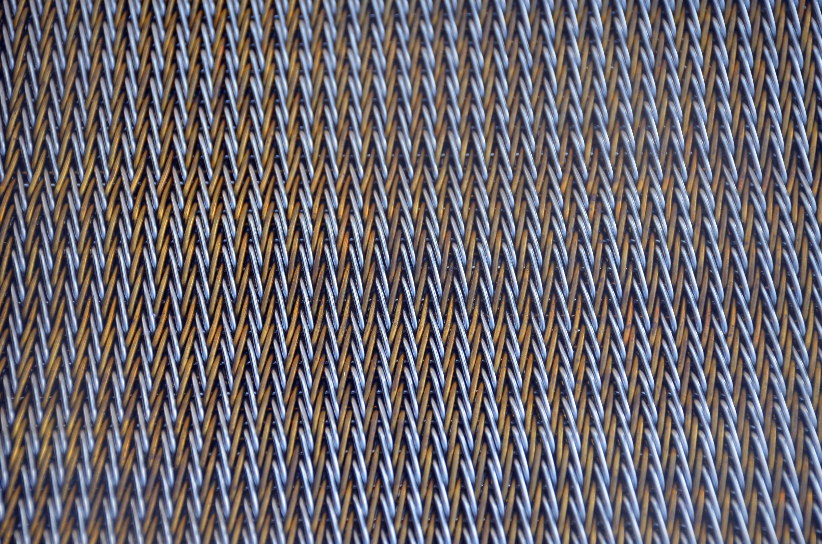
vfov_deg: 12.1
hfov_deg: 18.2
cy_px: 272
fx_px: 2563
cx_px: 411
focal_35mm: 112
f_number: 6.3
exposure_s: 1/160
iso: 200
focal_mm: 75
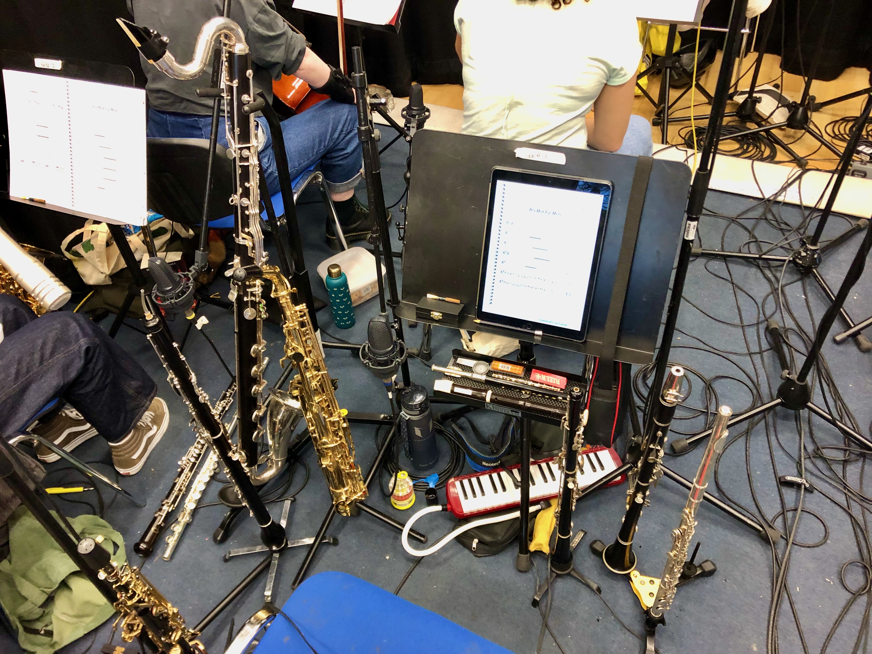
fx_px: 705
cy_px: 327
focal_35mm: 28
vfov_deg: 49.7
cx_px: 436
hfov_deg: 63.4
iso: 80
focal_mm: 3.99
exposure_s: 1/7
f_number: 1.8
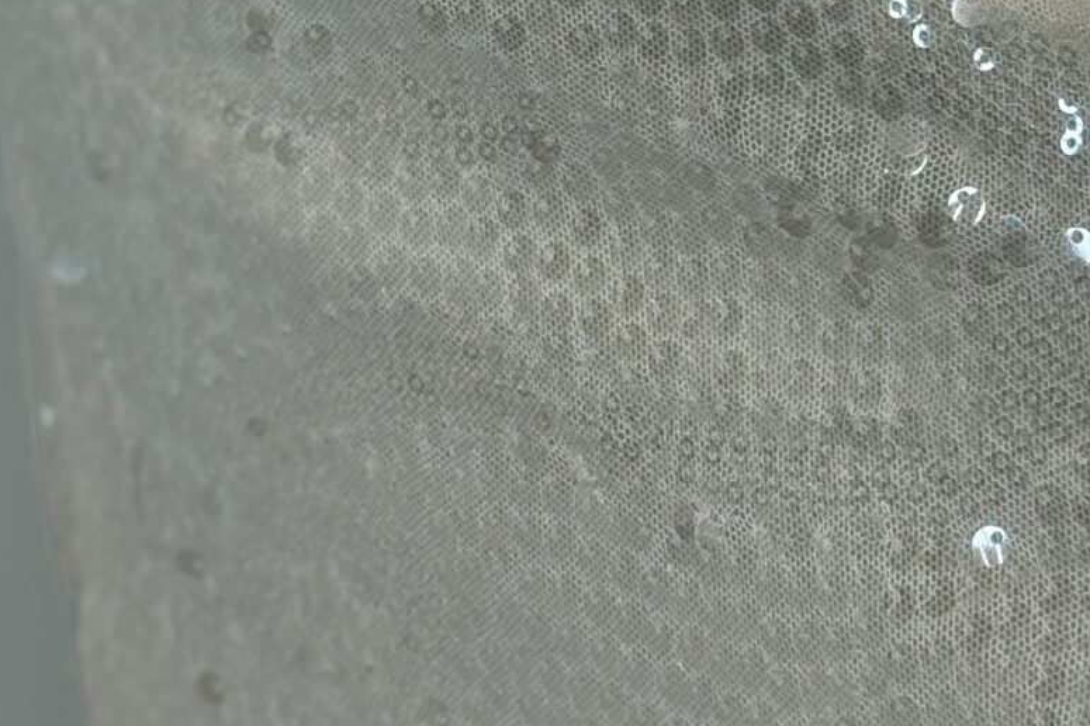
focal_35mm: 165
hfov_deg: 12.5
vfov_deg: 8.1
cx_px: 643
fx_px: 4993
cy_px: -509
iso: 64
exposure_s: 1/545
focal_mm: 6.76
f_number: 1.78
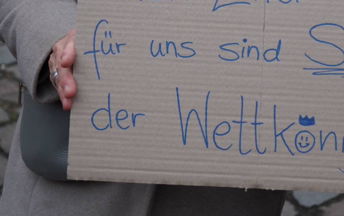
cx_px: 242
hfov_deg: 22.0
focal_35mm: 94
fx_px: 882
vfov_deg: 13.9
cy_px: 50
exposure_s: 1/160
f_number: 5
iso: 250
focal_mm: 40
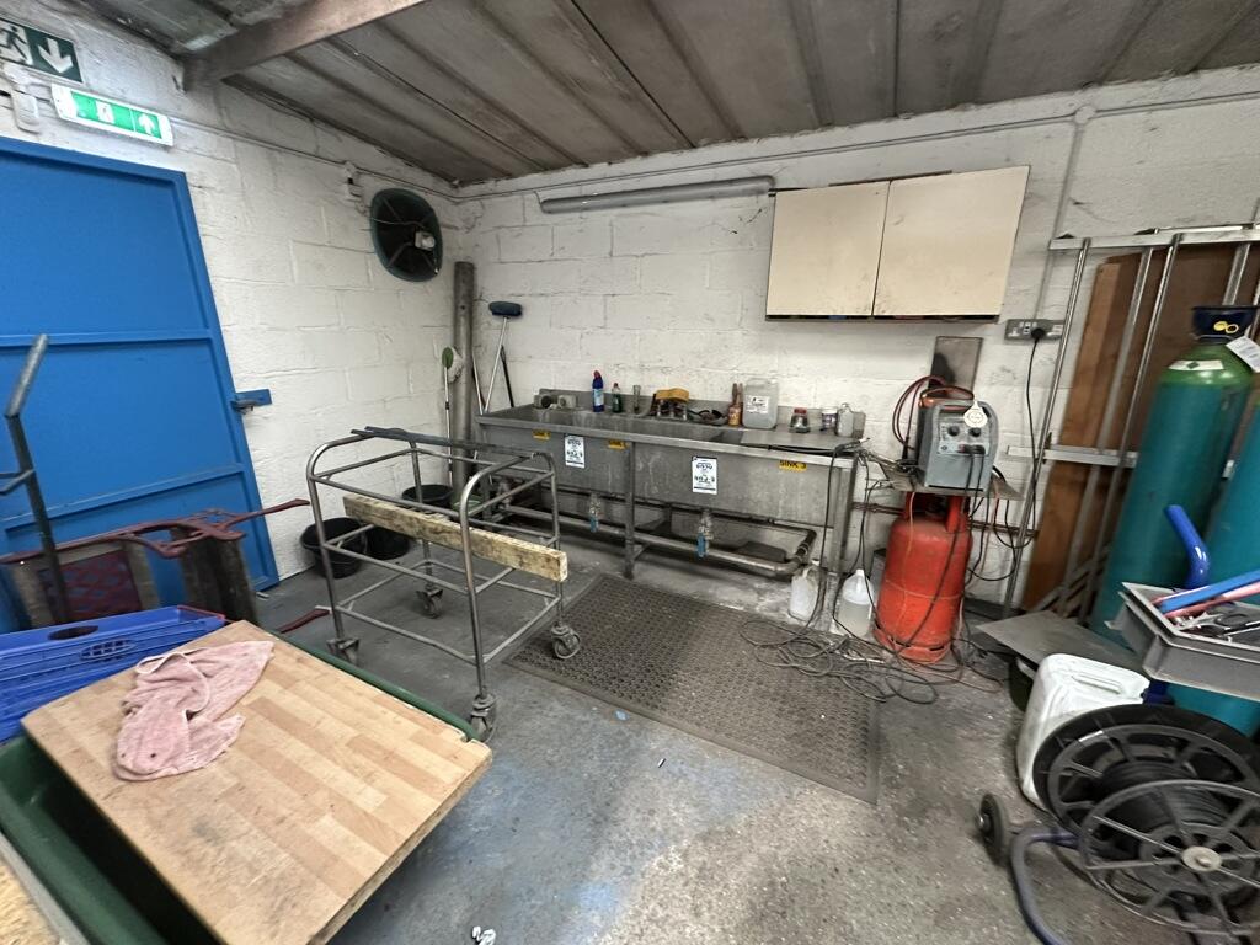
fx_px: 510
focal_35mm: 14
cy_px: 472
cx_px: 630
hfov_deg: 102.1
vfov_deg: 85.7
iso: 640
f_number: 2.2
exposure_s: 1/60
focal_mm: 2.22
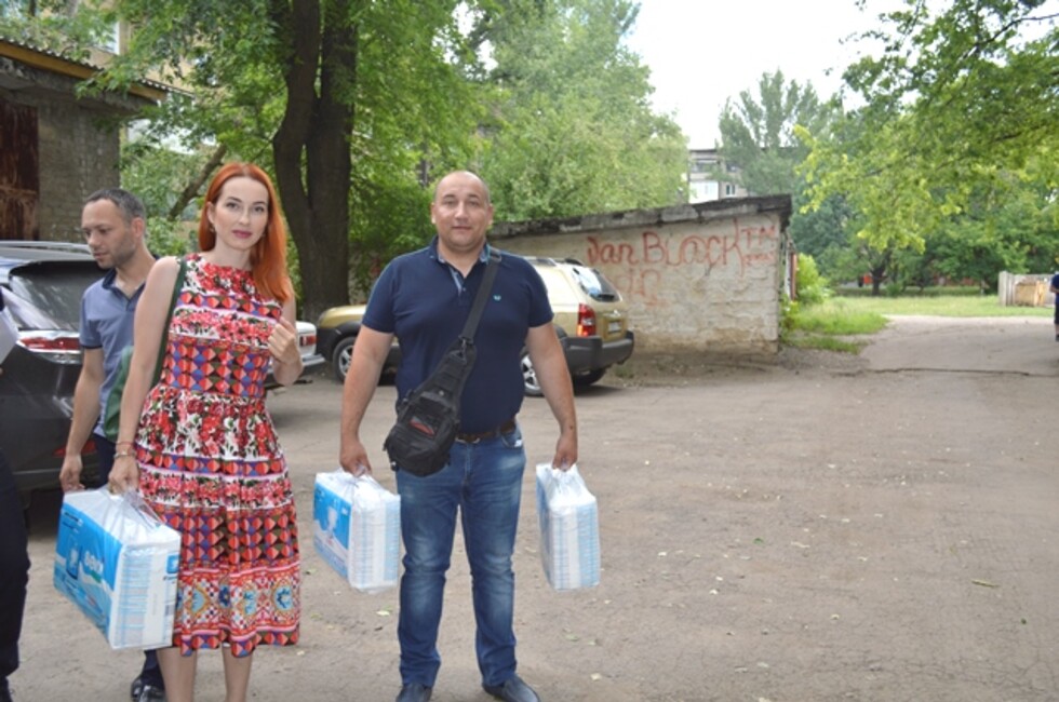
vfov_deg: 39.8
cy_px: 351
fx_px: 969
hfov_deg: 57.3
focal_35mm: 33
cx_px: 530
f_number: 4
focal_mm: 22
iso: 100
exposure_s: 1/160
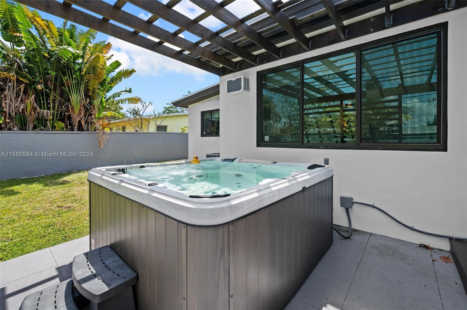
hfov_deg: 100.5
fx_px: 194
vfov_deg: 77.2
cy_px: 155
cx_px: 234
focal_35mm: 15
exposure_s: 1/125
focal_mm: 15
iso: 200
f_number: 8
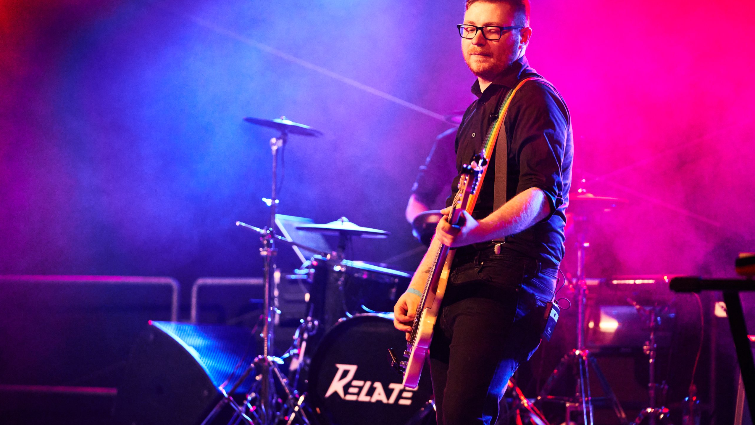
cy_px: 205
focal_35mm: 124
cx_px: 378
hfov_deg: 17.3
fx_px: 2482
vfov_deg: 9.8
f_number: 2.8
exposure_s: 1/200
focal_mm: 118
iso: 5000
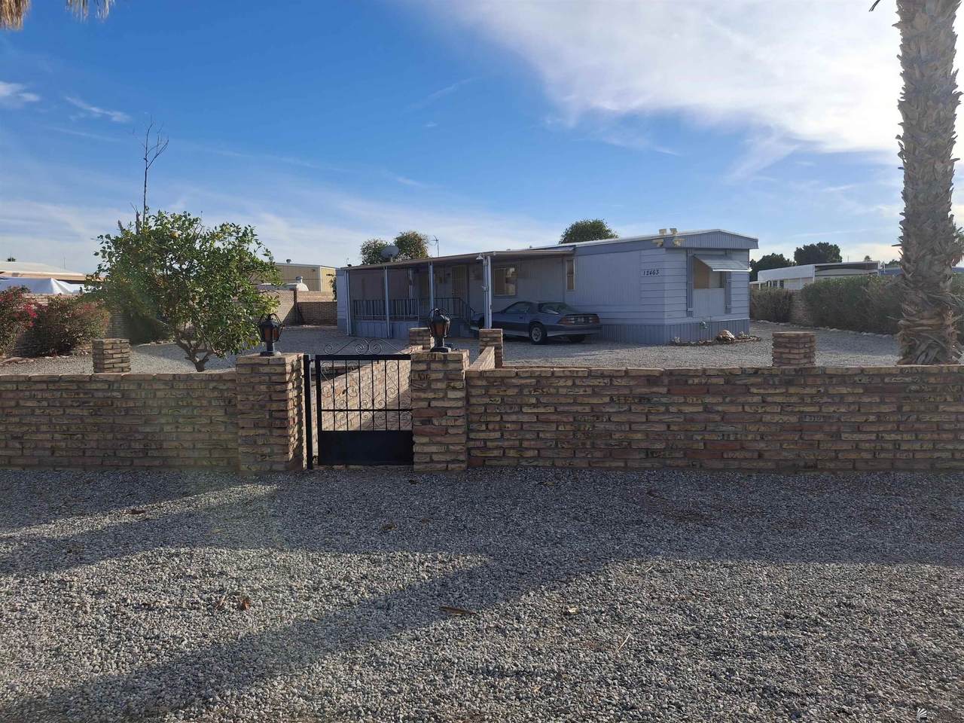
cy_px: 362
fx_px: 696
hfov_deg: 69.4
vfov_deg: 54.9
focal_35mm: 25
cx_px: 482
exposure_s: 1/2786
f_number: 1.8
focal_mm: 4.69
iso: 32
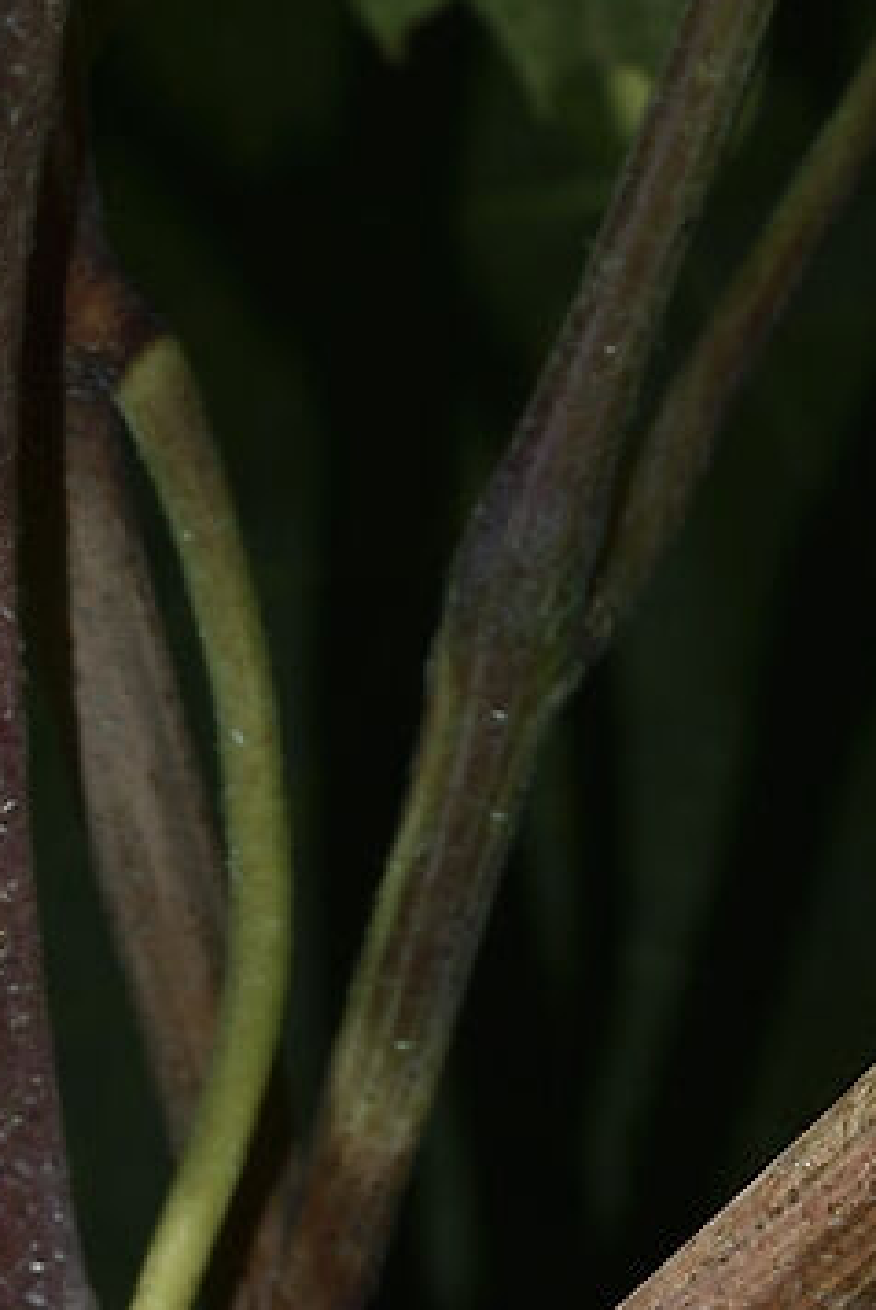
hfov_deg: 2.0
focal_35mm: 674
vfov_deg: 3.0
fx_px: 24551
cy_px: 4316
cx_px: 659
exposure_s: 1/250
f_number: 14
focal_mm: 100
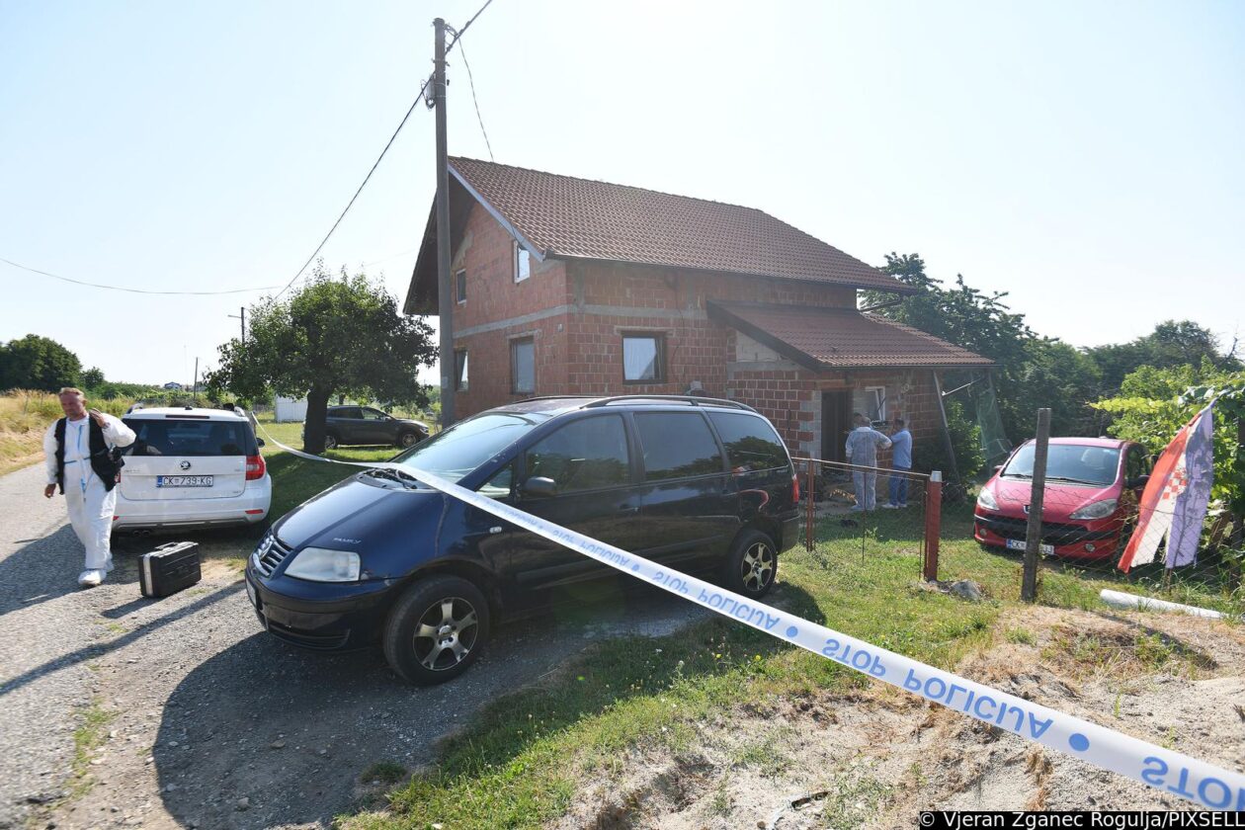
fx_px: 553
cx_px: 622
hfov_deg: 96.7
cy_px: 415
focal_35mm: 16
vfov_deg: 73.7
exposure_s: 1/1000
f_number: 5
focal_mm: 16
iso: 160
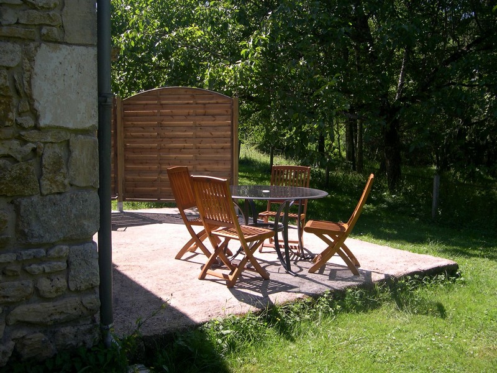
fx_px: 546
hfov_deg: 49.0
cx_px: 248
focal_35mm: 38
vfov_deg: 37.7
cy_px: 186
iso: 100
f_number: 2.8
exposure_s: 1/583
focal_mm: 8
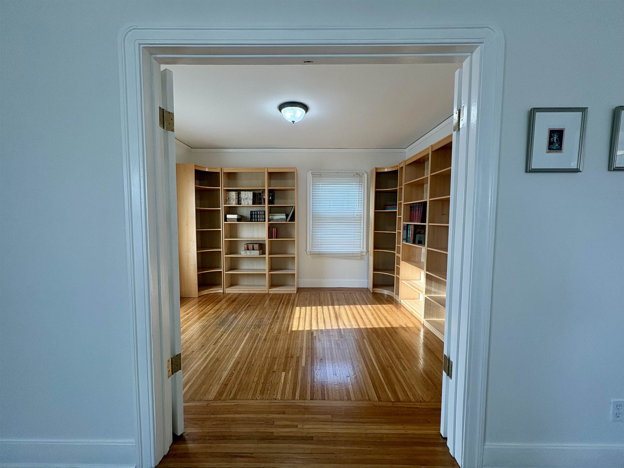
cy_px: 234
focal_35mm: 14
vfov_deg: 85.7
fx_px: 252
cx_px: 312
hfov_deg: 102.1
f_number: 2.2
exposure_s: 1/120
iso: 125
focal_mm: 2.22
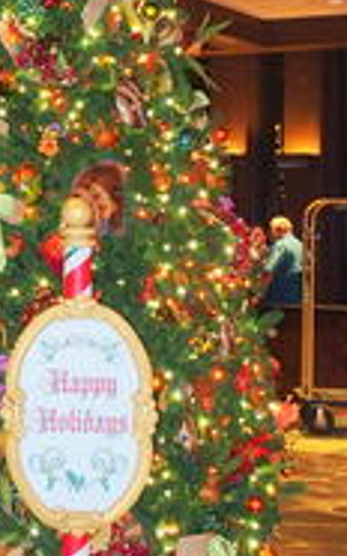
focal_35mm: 82
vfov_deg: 24.3
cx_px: -120
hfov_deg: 15.1
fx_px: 1243
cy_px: 30
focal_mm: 6.7
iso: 800
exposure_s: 1/30
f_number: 2.8
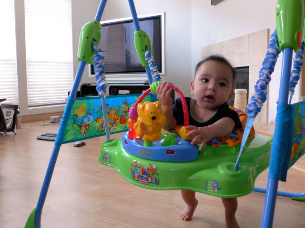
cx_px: 152
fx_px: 300
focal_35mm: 34
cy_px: 114
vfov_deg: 41.8
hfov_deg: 54.0
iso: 200
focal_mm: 6.3
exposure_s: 1/25
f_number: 2.8
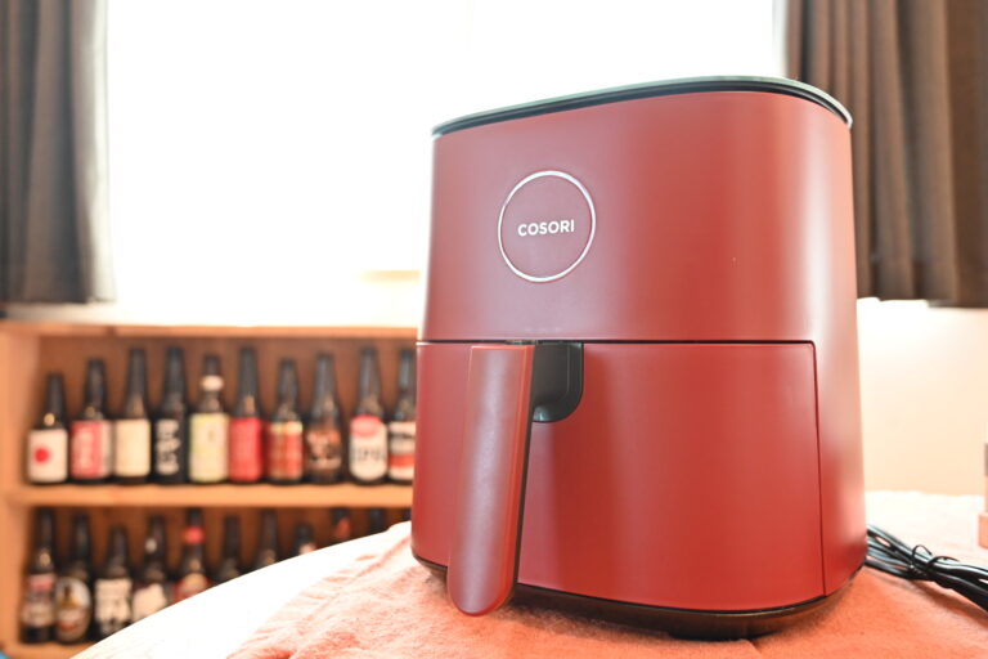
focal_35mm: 30
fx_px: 823
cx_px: 494
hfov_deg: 61.9
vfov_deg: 43.6
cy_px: 330
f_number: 4
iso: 2000
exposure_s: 1/100
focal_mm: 30
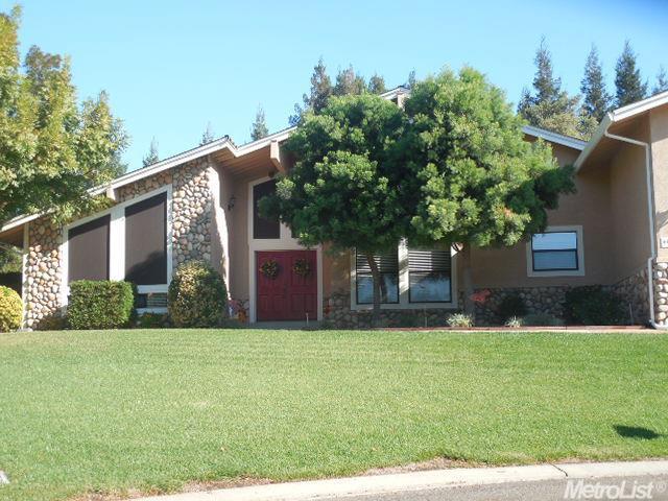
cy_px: 250
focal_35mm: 48
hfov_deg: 39.7
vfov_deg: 30.3
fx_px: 926
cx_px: 334
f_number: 4
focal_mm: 8.7
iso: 125
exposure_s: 1/320
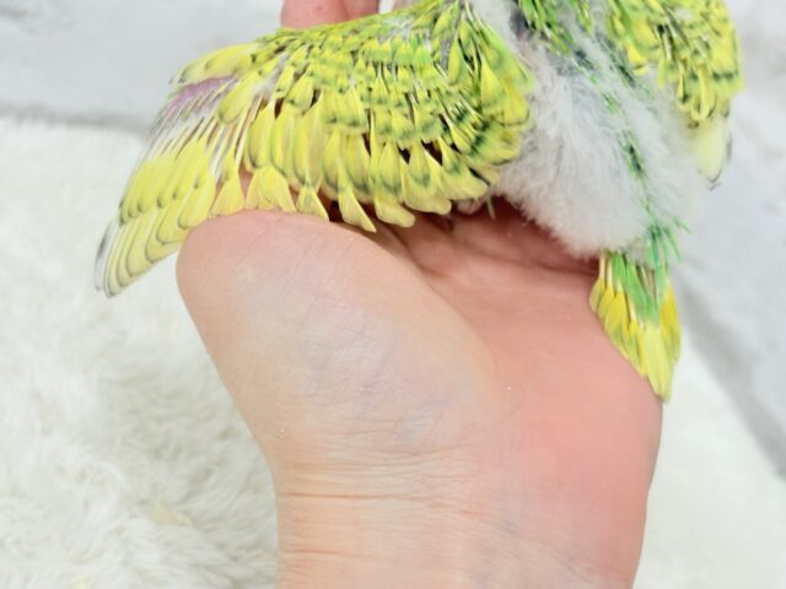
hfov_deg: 36.8
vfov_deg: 28.0
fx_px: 1181
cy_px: 294
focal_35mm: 52
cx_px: 393
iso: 50
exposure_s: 1/50
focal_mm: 5.96
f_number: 1.6
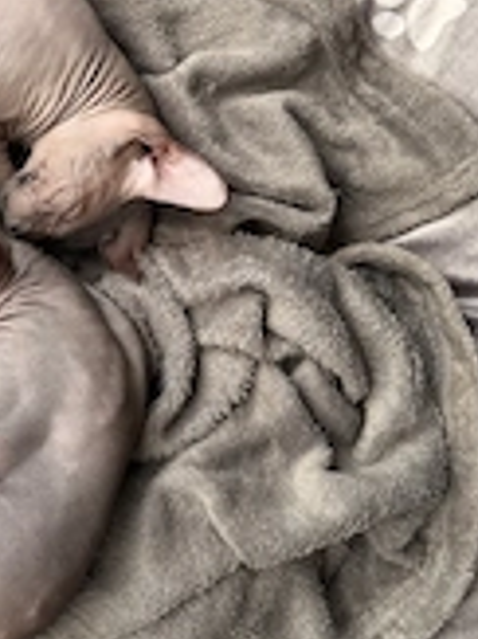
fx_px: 1088
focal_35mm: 59
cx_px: -55
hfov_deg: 23.2
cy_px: 231
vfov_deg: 32.5
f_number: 1.78
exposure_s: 1/134
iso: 100
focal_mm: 6.86
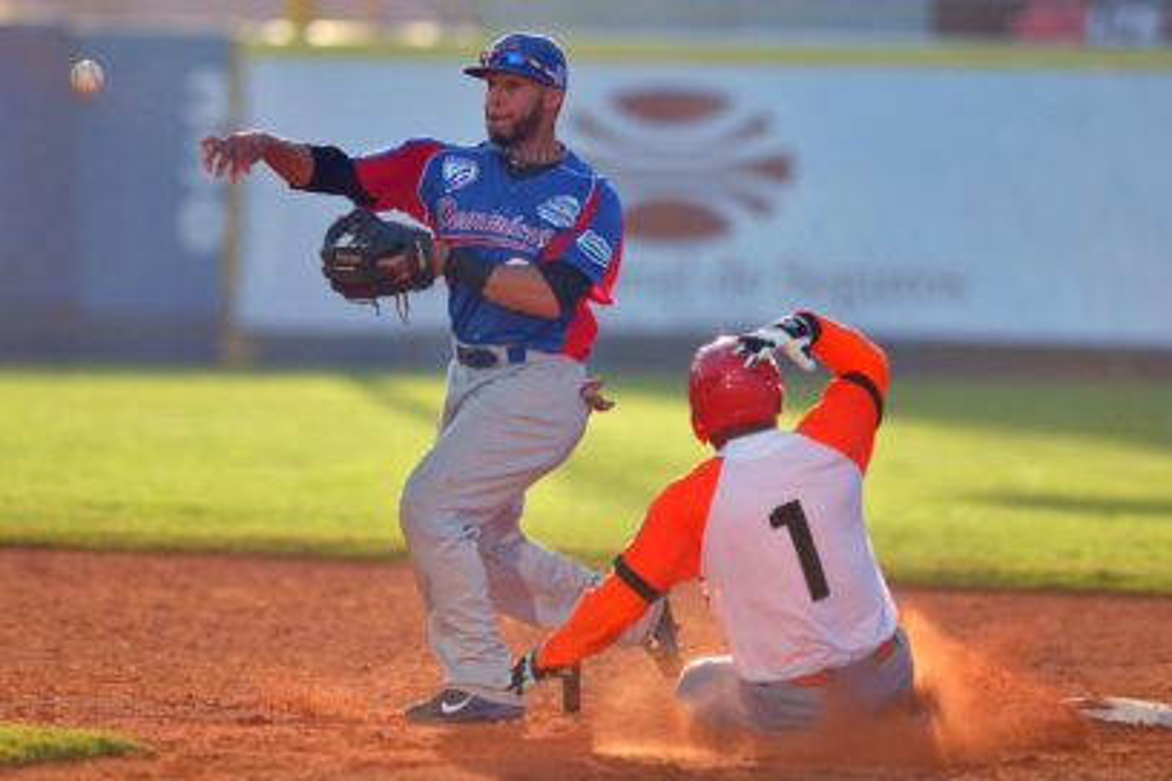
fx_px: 14649
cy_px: 390
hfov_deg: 4.6
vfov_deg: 3.1
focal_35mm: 450
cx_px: 586
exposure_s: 1/3200
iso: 500
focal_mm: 300
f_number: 2.8
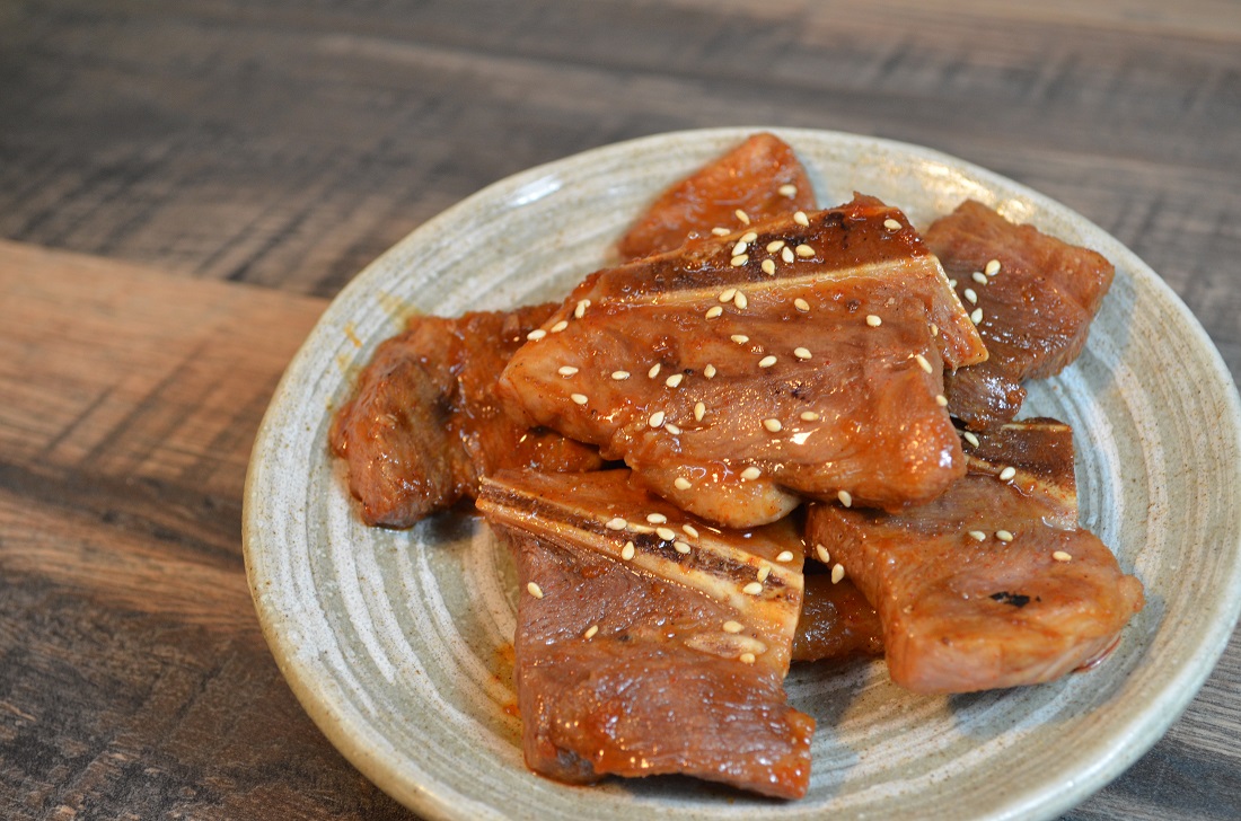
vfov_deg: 22.5
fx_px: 2064
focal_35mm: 60
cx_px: 620
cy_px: 410
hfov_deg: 33.5
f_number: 5.6
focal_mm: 40
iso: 500
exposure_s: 1/60
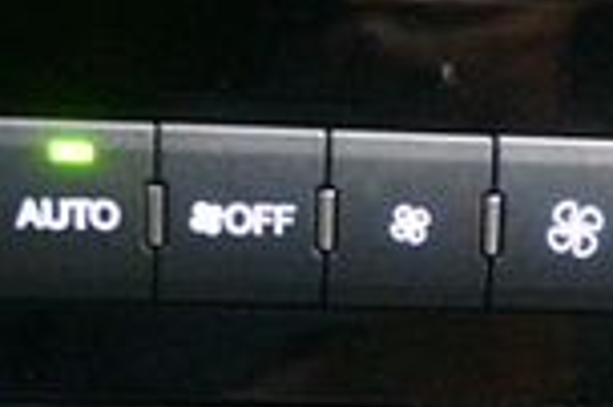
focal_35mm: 126
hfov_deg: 15.9
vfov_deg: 10.6
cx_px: 641
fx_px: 2143
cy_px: 528
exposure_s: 1/50
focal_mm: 20
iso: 12800
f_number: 3.8
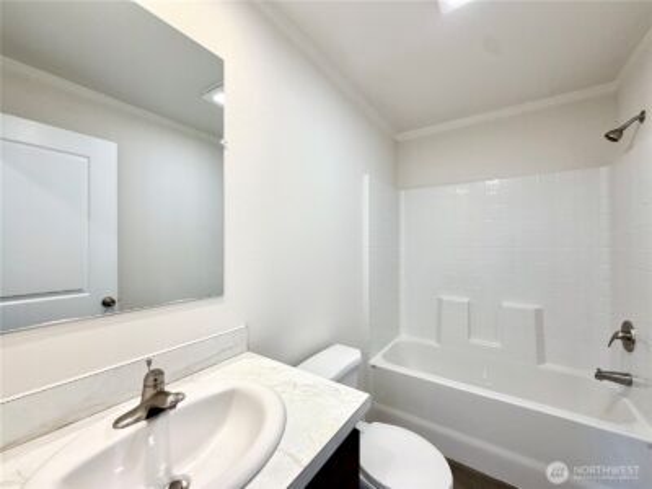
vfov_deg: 85.7
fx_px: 264
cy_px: 244
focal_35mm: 14
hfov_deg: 102.1
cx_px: 326
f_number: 2.2
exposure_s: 1/120
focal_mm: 2.22
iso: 160
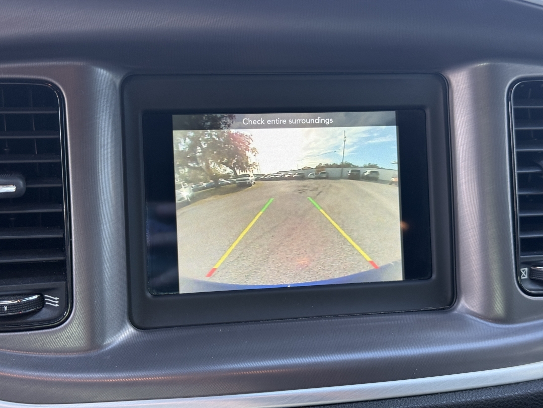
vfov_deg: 30.3
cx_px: 272
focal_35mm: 48
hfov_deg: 39.7
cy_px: 204
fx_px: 753
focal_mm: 6.76
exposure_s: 1/122
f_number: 1.78
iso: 80
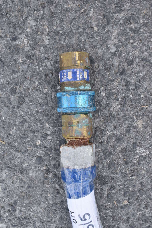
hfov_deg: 35.5
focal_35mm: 38
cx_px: 76
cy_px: 114
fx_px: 237
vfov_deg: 51.3
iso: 100
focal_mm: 25
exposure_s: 1/100
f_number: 8
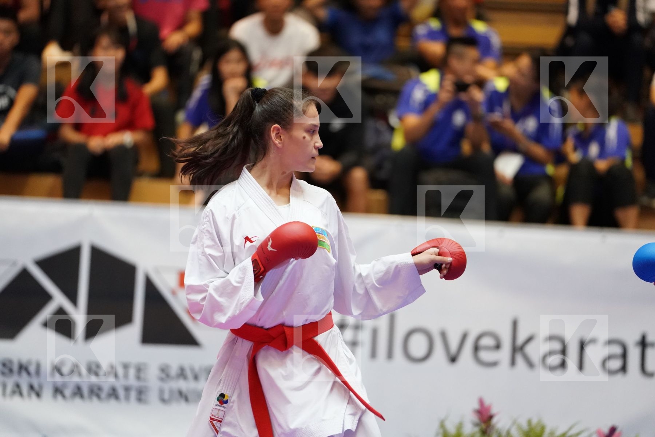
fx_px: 3584
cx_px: 328
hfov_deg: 10.4
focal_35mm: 197
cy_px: 218
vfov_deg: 7.0
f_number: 2.8
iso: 6400
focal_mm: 197
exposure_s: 1/800
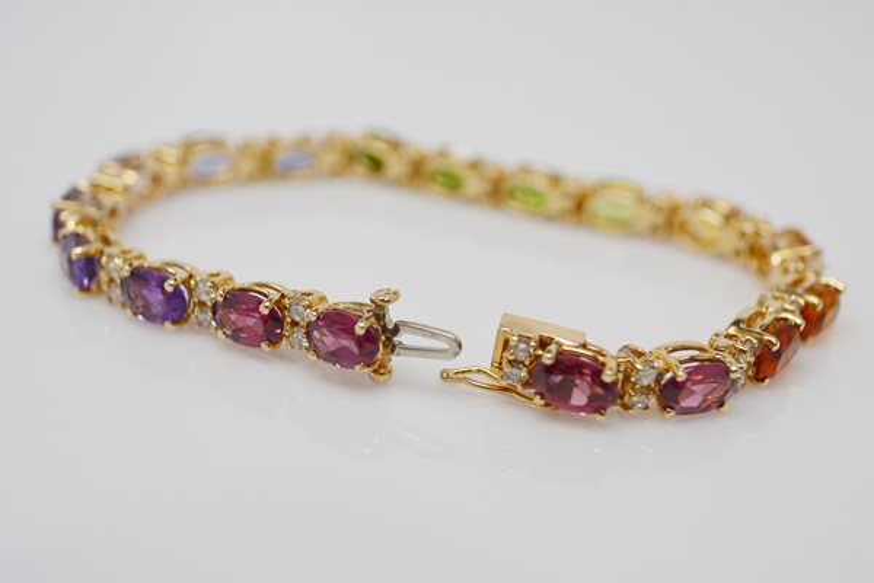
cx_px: 437
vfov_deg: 36.9
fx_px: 874
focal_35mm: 36
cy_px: 292
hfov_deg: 53.1
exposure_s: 1/125
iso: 400
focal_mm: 24
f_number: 5.6
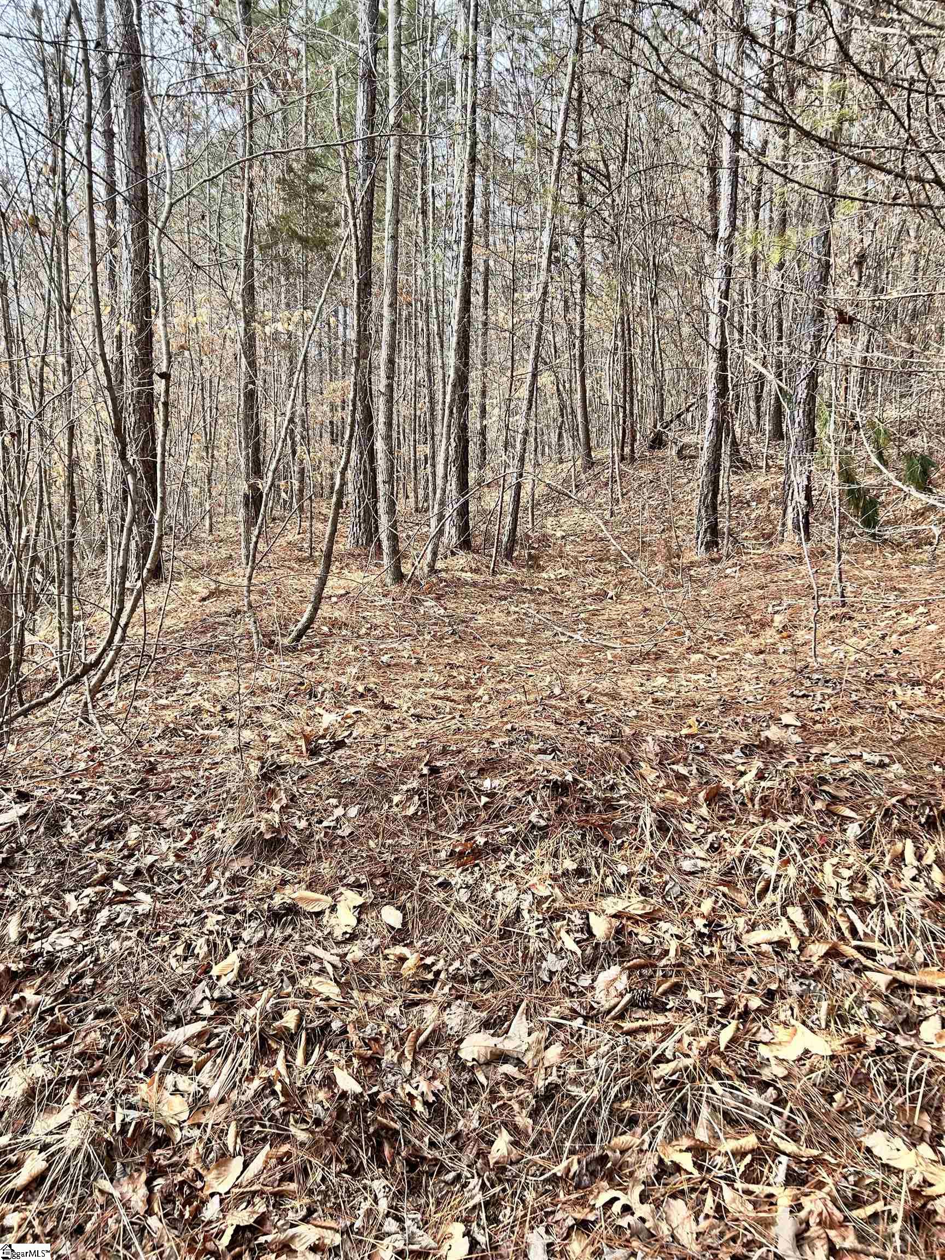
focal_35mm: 26
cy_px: 630
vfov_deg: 67.3
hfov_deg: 53.1
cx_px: 472
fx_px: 946
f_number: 1.5
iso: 50
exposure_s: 1/632
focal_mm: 5.7
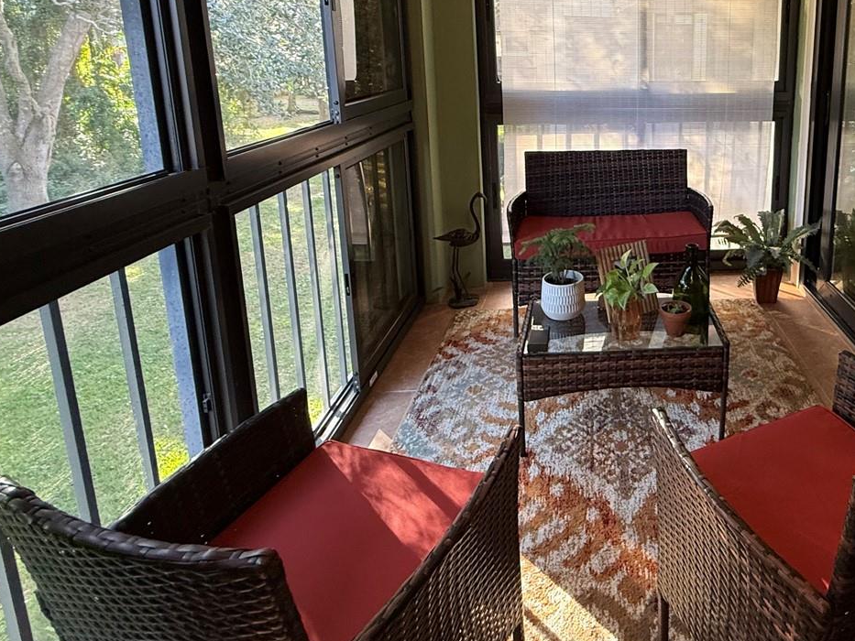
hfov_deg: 66.8
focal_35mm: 24
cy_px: 157
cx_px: 647
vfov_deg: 54.1
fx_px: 593
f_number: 2.2
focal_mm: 2.22
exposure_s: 1/60
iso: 200
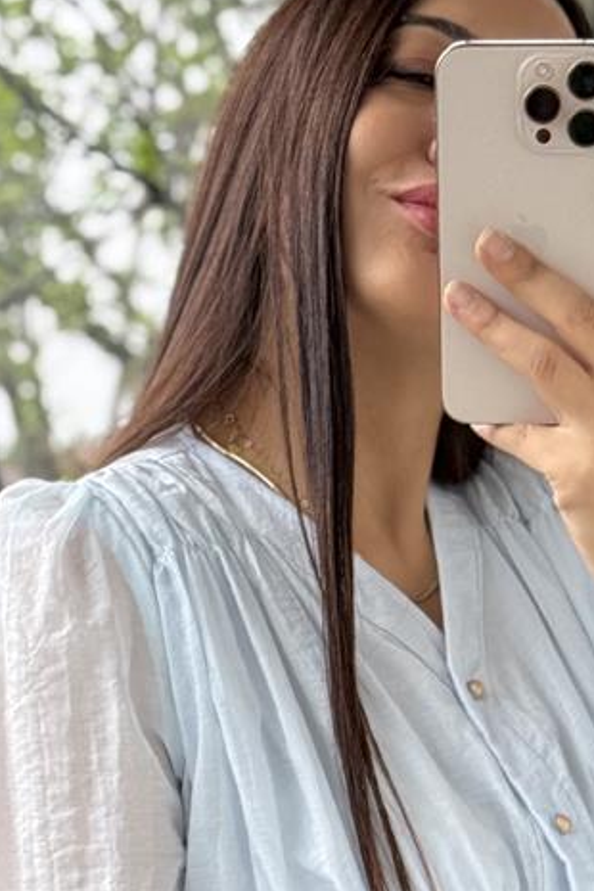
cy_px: 978
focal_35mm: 143
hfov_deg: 9.6
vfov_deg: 14.0
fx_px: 3539
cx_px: 368
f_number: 1.78
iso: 80
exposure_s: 1/557
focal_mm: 6.76
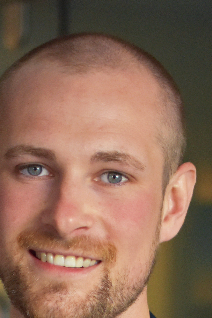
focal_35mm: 193
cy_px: 450
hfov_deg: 7.1
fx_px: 1704
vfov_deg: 10.4
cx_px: 109
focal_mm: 35
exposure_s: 1/1600
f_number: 1.8
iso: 1250
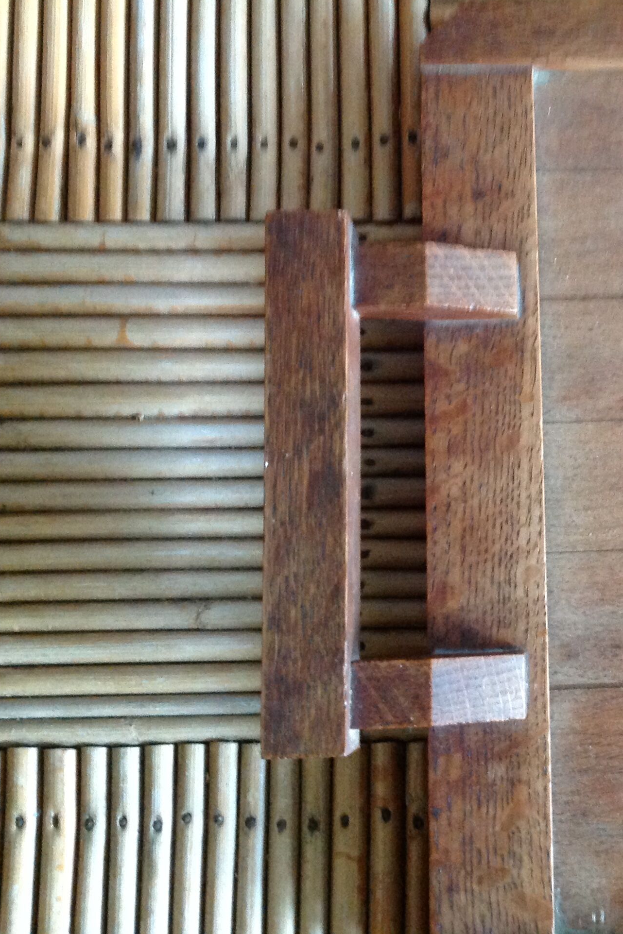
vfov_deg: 40.3
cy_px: 465
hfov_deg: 26.5
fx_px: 1272
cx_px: 576
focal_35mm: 49
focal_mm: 4.28
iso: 400
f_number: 2.4
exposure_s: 1/15
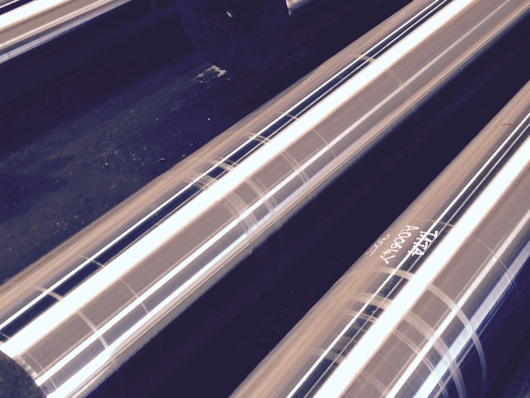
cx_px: 328
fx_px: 888
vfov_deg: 25.2
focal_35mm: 58
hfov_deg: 33.1
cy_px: 165
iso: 50
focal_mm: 4.12
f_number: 2.4
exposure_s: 1/20
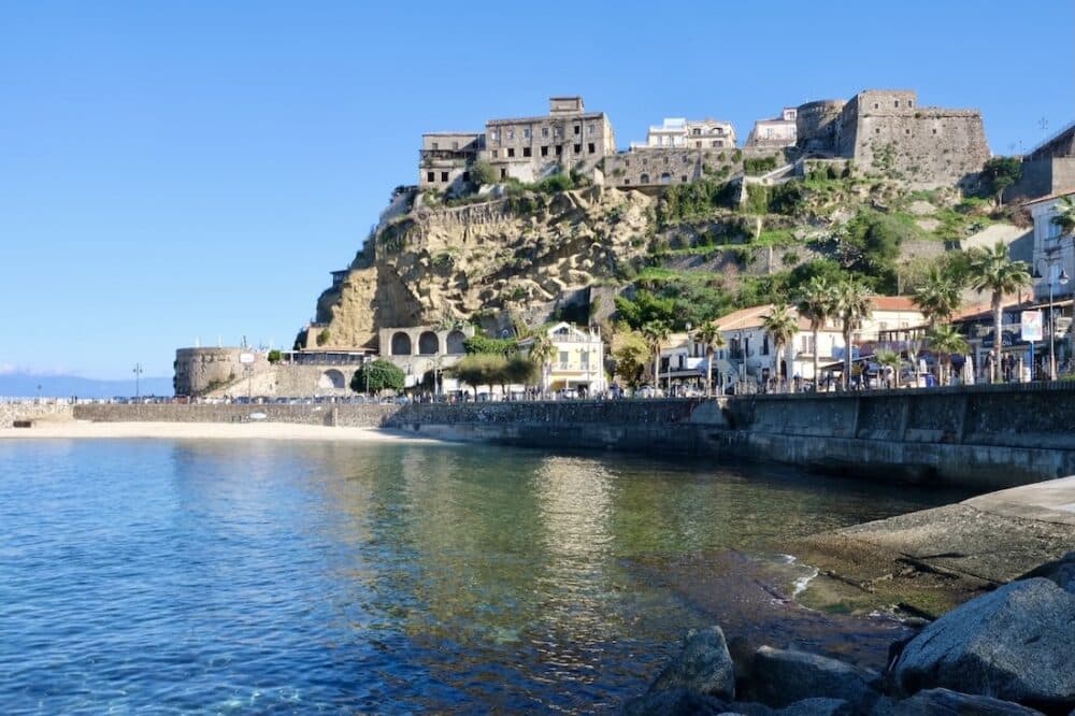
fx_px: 866
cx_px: 538
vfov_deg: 44.9
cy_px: 358
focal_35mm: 29
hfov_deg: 63.7
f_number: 18
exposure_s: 1/30
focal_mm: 19.6
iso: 160
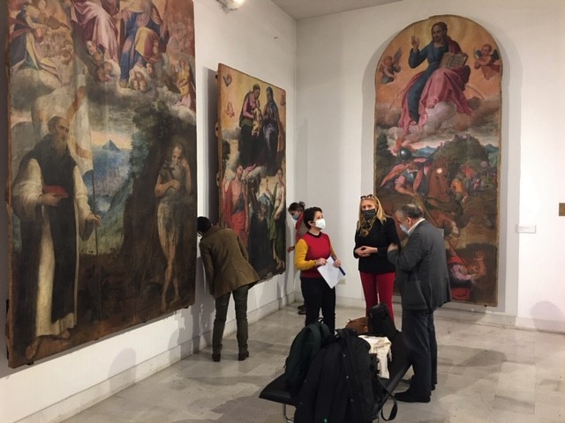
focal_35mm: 29
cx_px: 282
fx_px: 473
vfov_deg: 48.2
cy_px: 212
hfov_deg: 61.7
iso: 100
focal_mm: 4.15
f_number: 2.2
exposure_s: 1/17
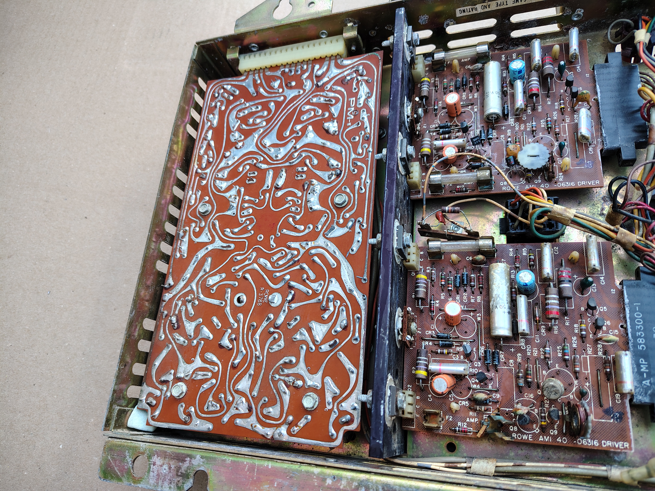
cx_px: 328
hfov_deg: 71.6
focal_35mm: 24
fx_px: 454
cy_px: 246
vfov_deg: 56.8
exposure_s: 1/100
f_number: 1.8
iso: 149
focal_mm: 5.56
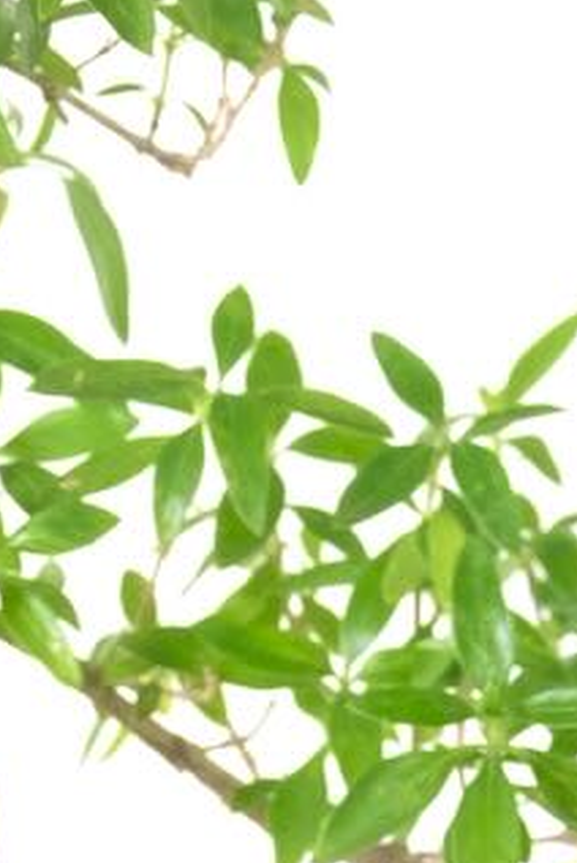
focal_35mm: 496
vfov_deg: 4.2
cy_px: 621
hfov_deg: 2.8
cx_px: -376
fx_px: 11898
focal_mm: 81.9
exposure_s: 1/30
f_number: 8
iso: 1600
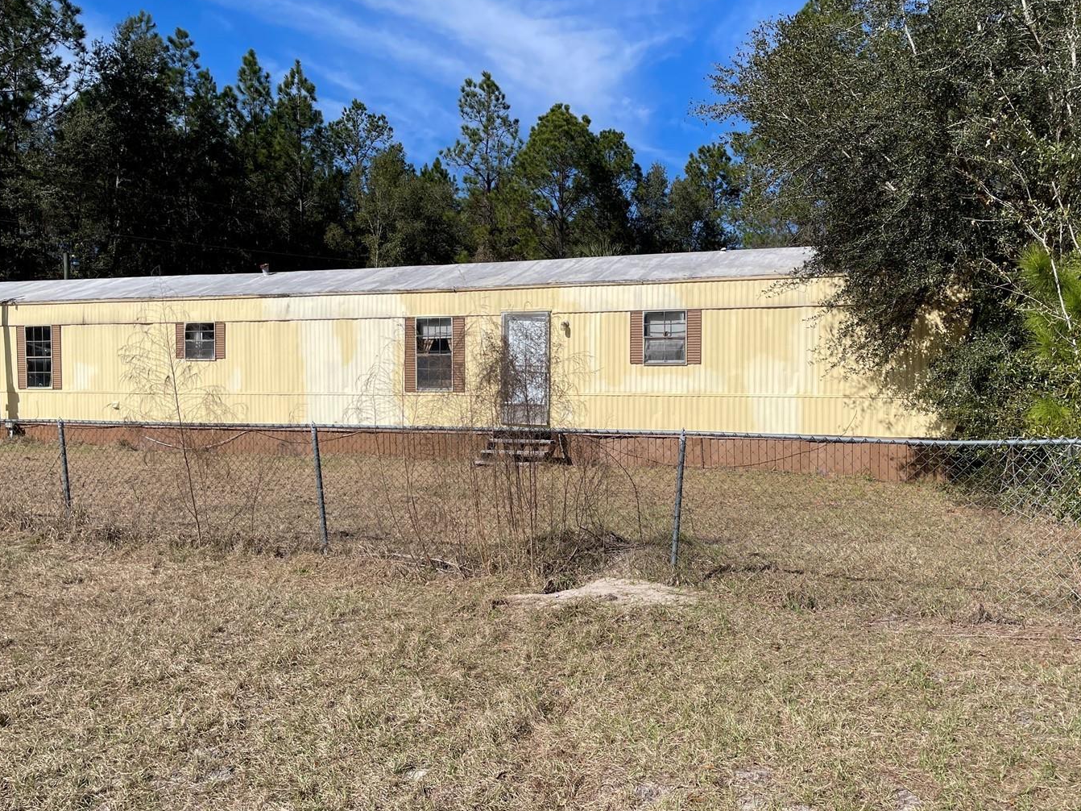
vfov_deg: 45.4
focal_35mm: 31
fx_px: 968
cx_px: 611
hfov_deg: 58.2
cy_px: 408
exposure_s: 1/5556
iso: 32
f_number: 1.6
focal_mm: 4.2
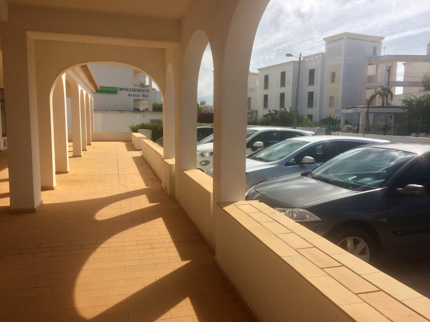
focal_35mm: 29
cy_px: 161
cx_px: 215
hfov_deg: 61.7
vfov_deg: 48.2
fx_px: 360
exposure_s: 1/4115
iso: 32
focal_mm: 4.15
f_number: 2.2
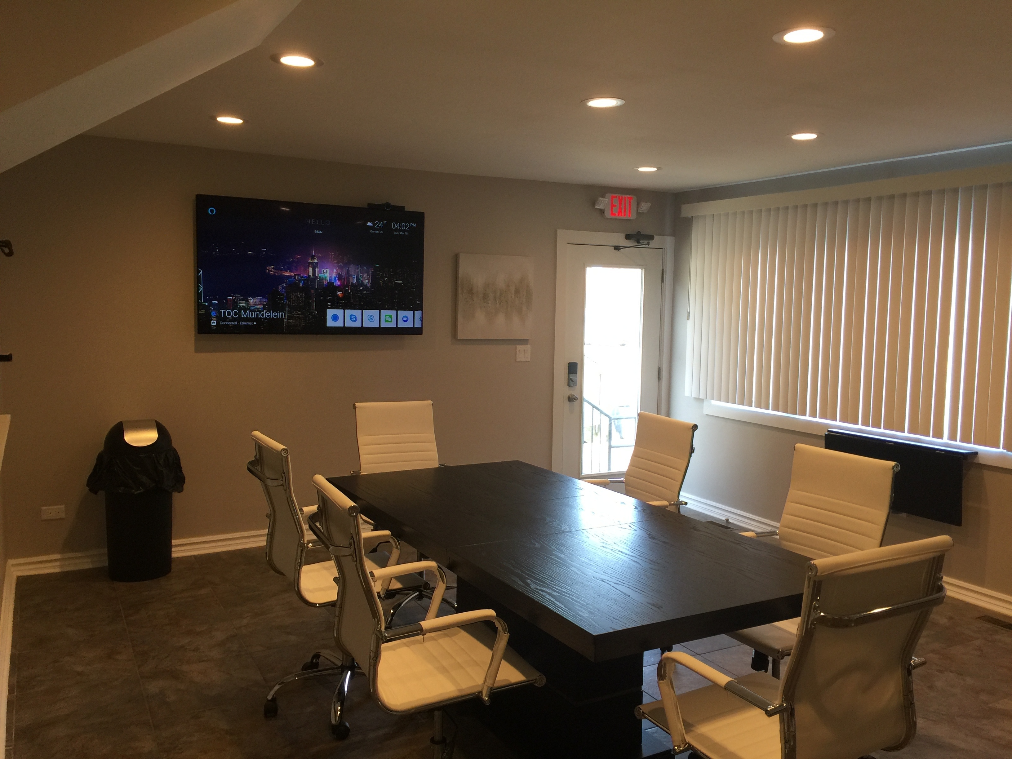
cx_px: 506
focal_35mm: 29
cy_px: 380
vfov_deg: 48.2
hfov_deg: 61.7
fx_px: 848
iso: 32
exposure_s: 1/30
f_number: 2.2
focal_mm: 4.15
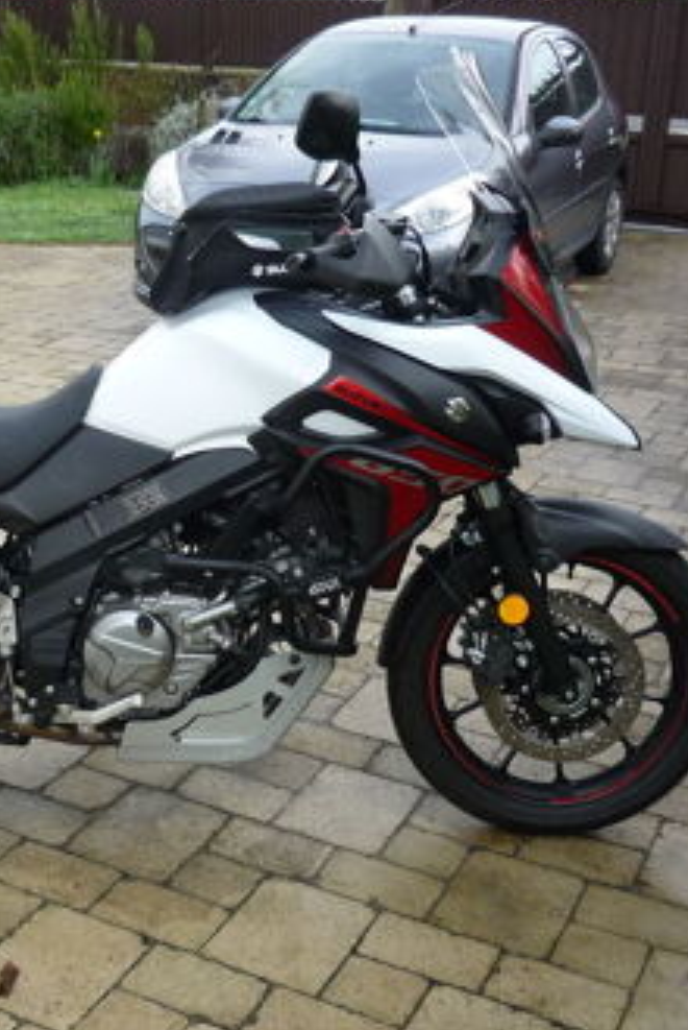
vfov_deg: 39.6
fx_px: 1430
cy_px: 498
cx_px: 138
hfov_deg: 26.5
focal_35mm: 50
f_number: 2.8
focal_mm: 5.5
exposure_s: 1/200
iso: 100
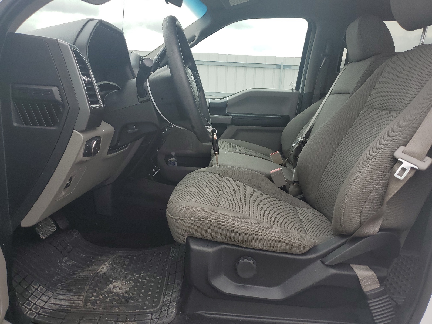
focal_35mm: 26
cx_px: 216
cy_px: 162
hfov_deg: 67.3
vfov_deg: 53.1
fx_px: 324
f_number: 1.5
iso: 50
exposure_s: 1/909
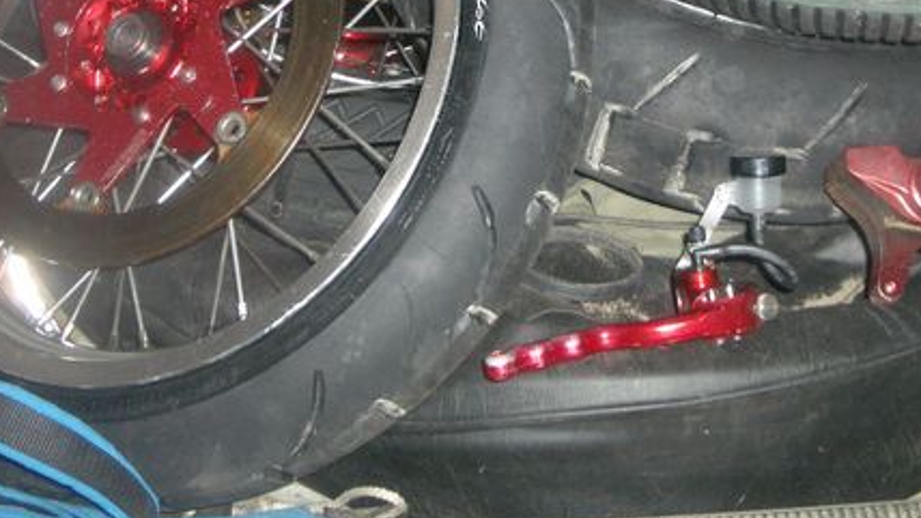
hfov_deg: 36.6
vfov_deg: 20.6
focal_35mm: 57
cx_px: 506
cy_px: 43
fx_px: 1392
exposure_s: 1/60
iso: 100
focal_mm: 5.8
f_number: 2.6
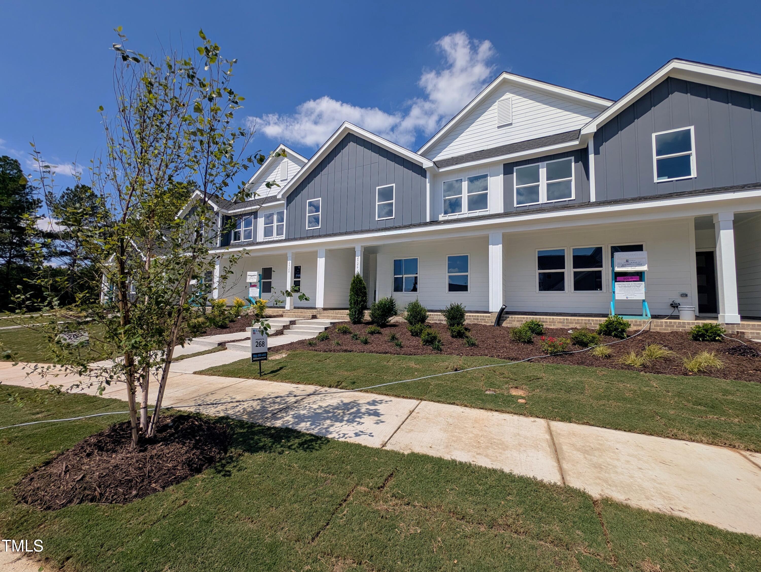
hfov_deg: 110.5
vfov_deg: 94.6
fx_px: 264
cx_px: 380
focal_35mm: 12
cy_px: 286
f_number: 1.95
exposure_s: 1/6369
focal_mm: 2.23
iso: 47
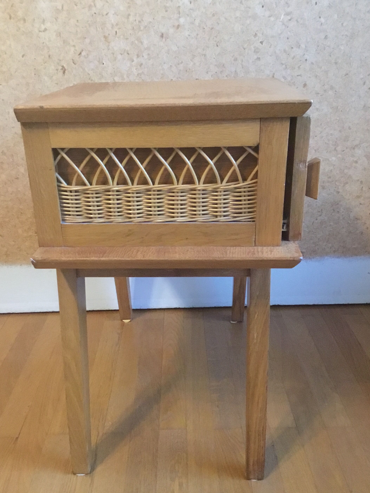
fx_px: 513
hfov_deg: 39.7
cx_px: 181
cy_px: 256
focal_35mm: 36
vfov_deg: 51.3
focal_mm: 3.3
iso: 640
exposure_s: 1/17
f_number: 2.4
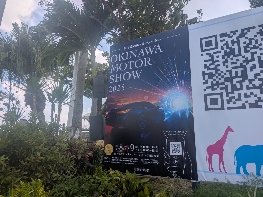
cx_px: 132
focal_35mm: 24
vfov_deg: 56.8
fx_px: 182
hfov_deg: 71.6
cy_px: 98
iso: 21
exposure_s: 1/1266
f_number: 1.68
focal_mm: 6.9
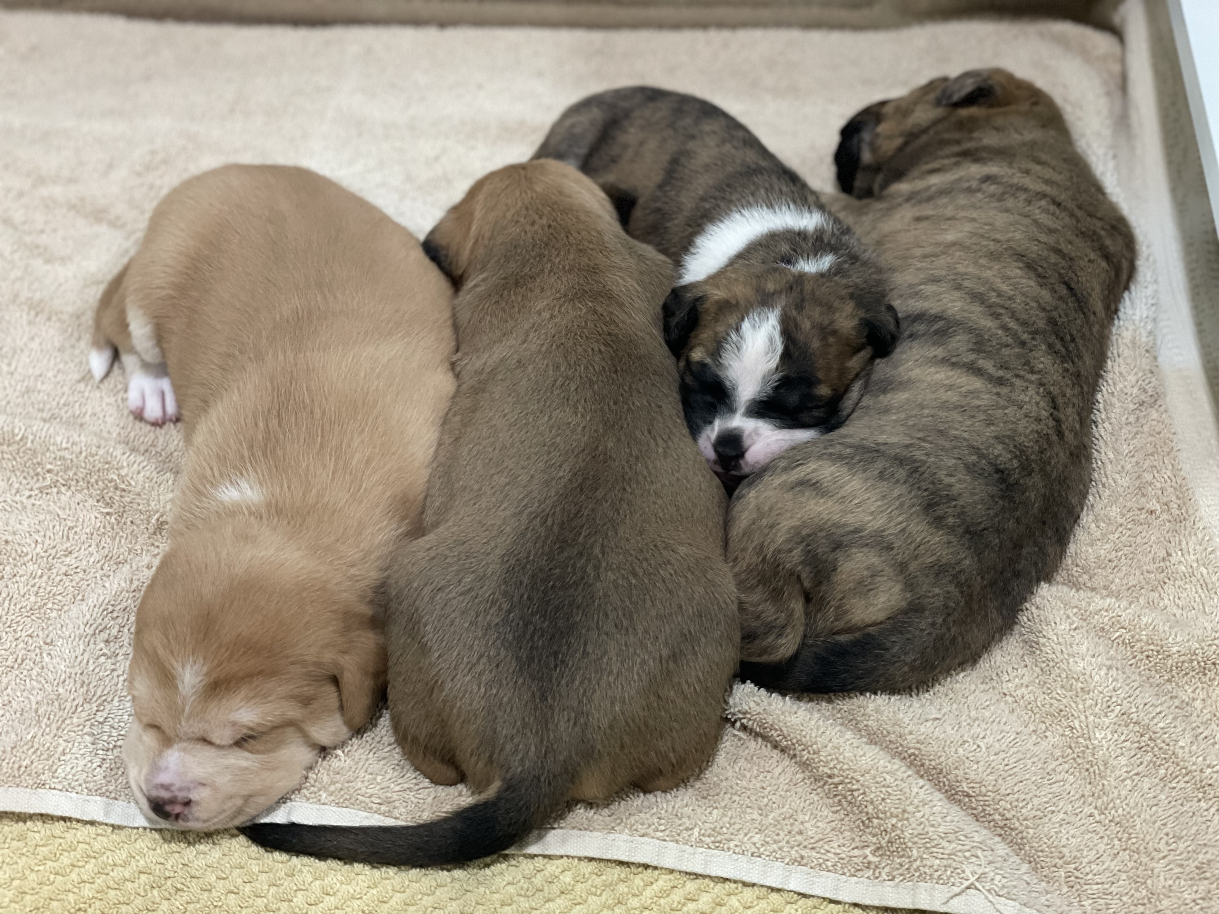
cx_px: 610
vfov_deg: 28.0
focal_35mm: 52
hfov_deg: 36.8
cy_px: 457
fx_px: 1831
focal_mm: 6
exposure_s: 1/24
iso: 400
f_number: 2
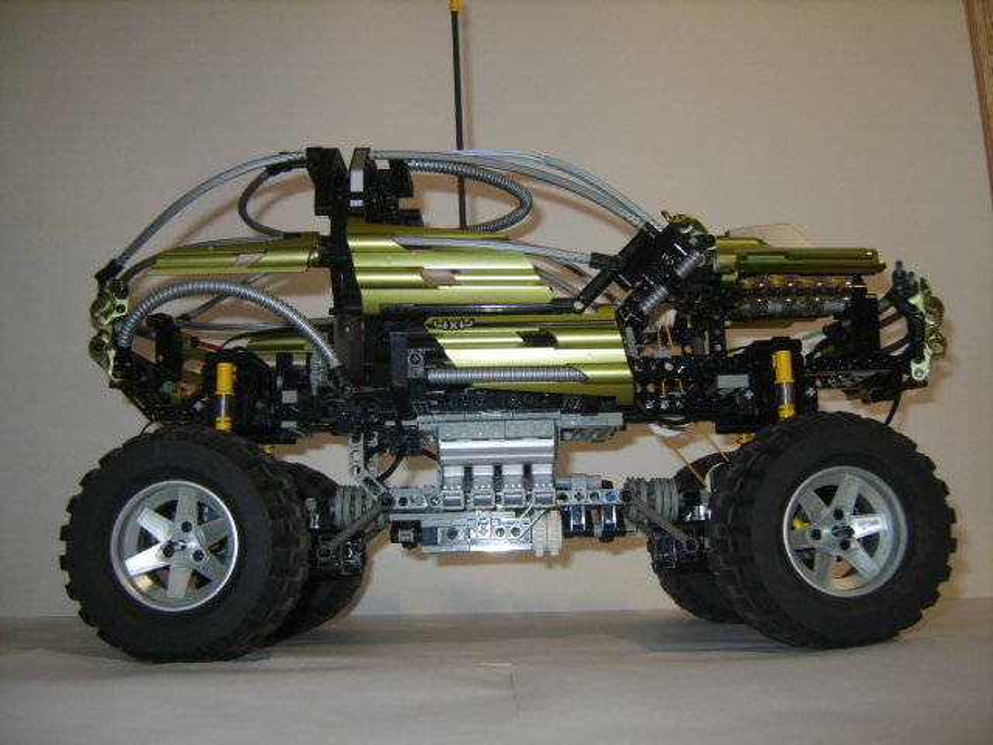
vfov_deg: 40.7
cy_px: 372
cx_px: 496
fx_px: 1004
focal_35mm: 35
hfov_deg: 52.6
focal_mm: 7.4
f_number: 2.8
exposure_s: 1/30
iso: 100
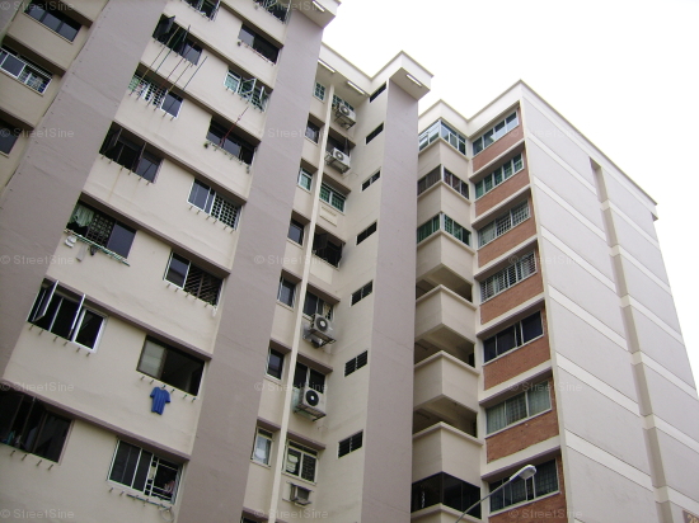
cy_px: 262
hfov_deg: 52.6
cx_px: 350
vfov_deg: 40.7
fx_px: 706
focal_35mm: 35
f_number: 2.8
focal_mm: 5.95
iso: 50
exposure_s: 1/176
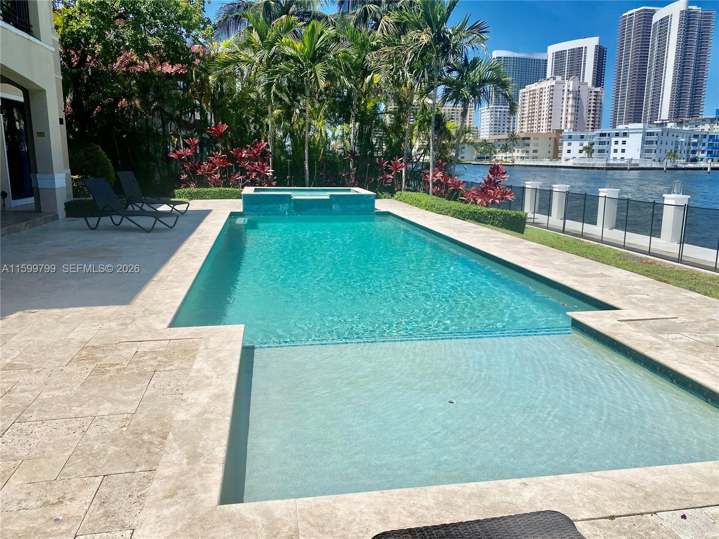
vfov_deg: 53.1
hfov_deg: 67.3
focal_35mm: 26
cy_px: 270
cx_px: 360
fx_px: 540
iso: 32
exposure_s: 1/5236
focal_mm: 4.25
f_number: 1.8
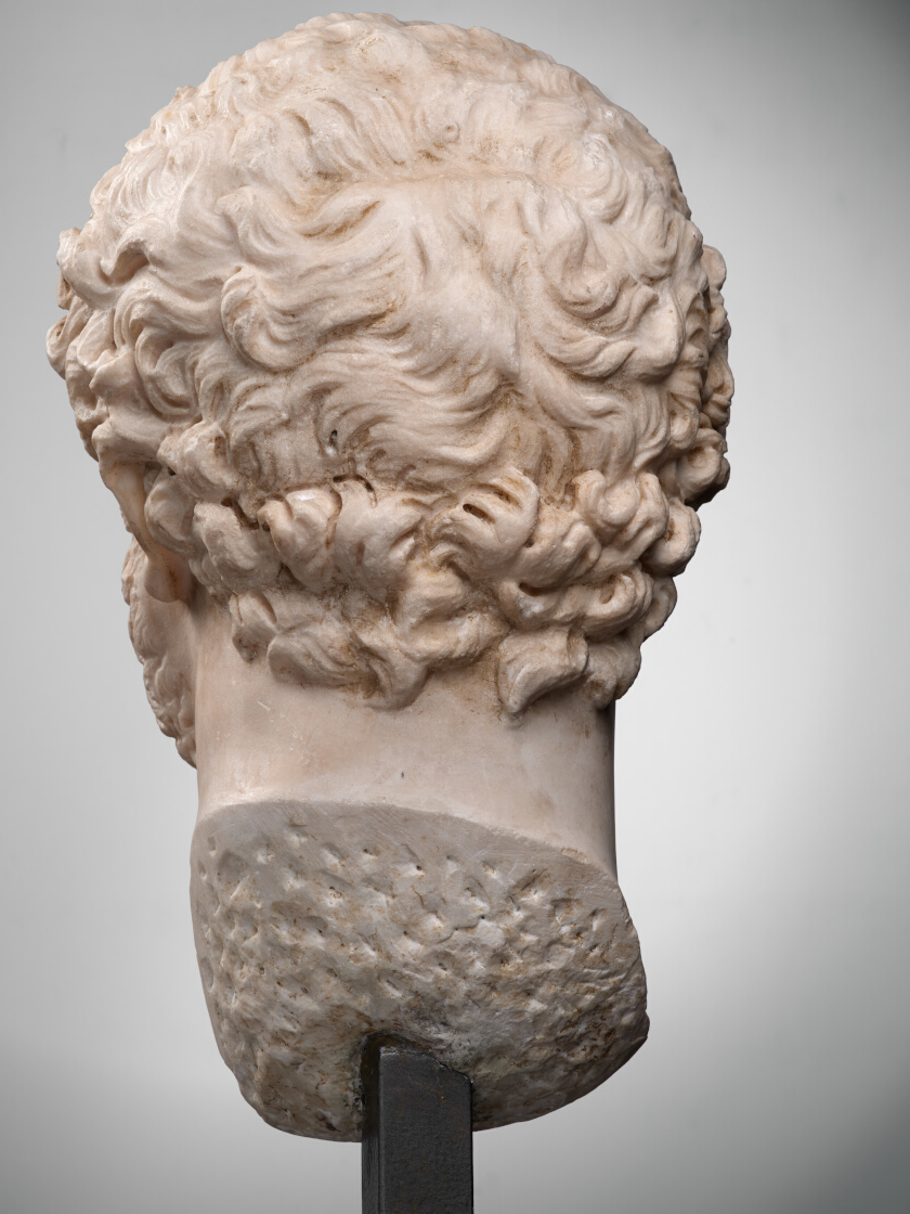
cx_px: 406
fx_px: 2629
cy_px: 610
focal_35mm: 75
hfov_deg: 19.6
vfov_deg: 26.0
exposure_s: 1/125
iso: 100
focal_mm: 80
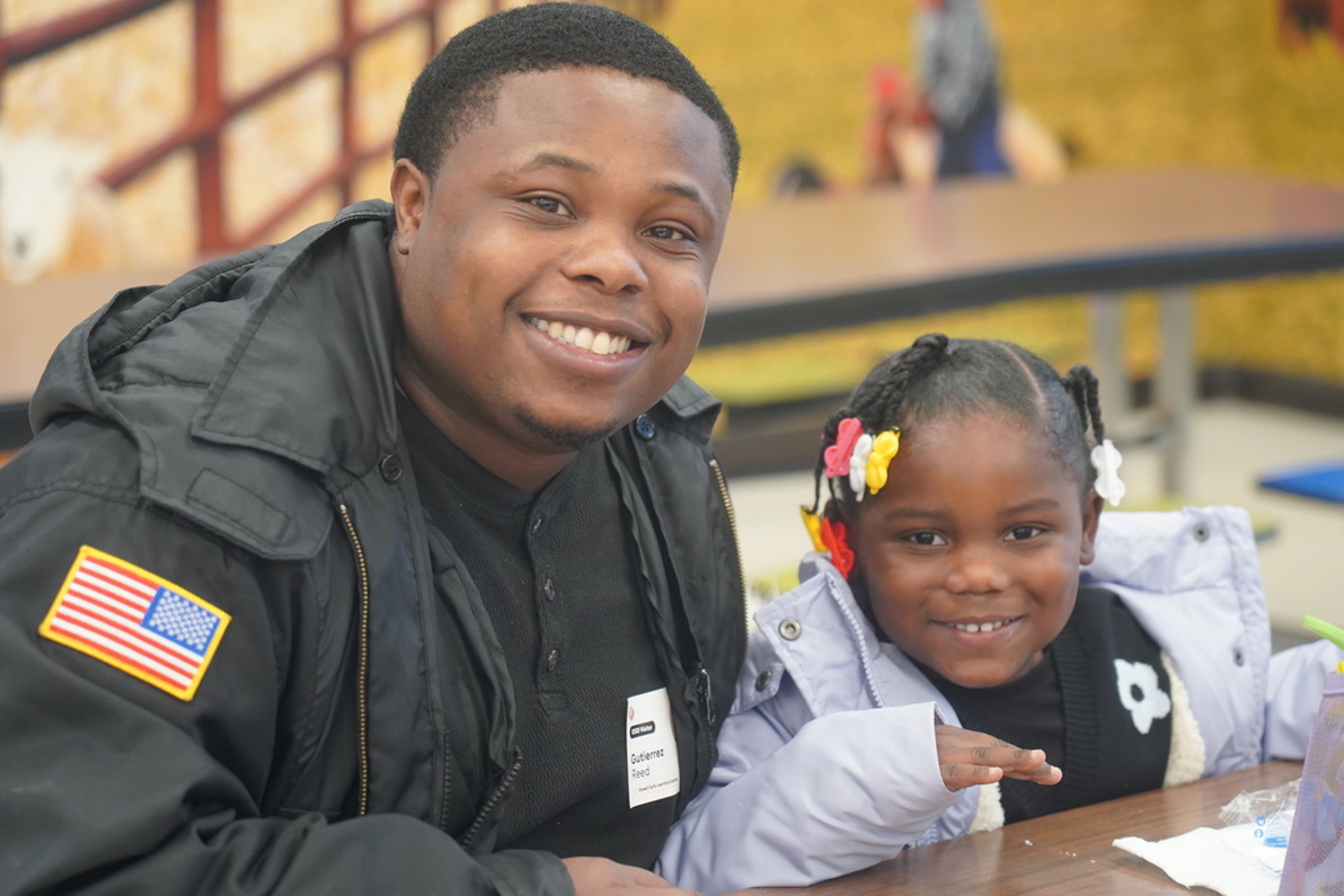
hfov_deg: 19.5
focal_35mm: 105
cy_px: 448
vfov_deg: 13.0
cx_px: 672
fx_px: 3920
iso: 3200
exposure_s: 1/160
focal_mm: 105
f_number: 4
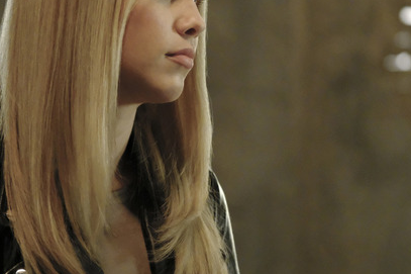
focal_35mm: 343
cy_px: 111
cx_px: 169
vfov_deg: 4.0
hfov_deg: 6.0
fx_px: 3914
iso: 12800
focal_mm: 119.2
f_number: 2.8
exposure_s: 1/80
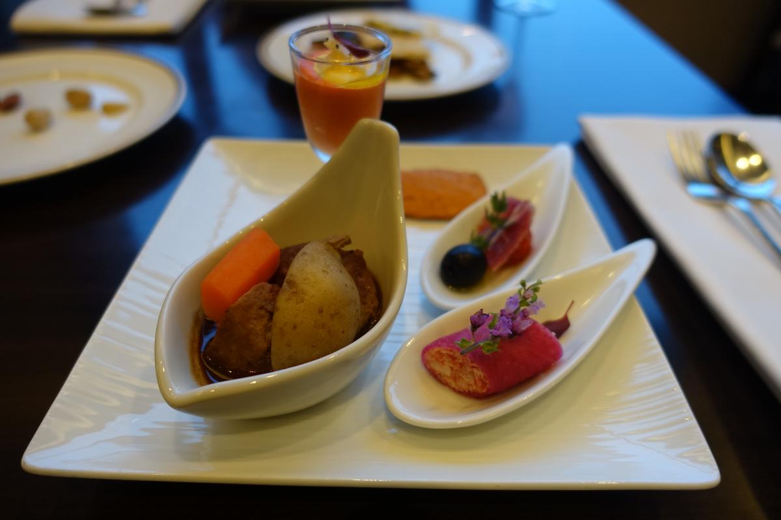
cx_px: 390
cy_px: 260
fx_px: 521
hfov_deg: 73.7
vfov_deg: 53.1
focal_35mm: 24
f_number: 1.8
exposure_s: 1/30
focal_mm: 8.8
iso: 250
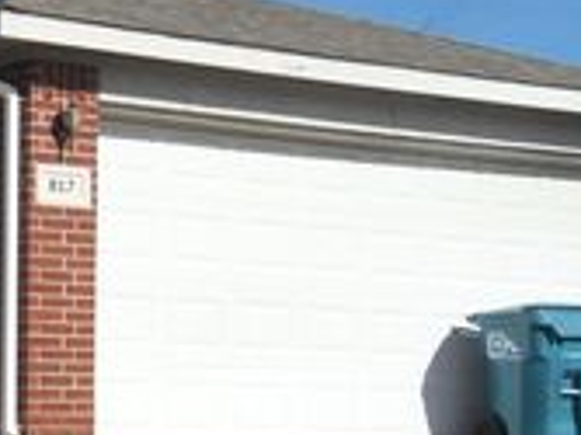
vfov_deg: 14.0
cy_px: 353
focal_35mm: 105
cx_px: -233
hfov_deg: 17.3
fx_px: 1761
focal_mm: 6.3
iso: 80
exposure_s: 1/250
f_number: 8.2
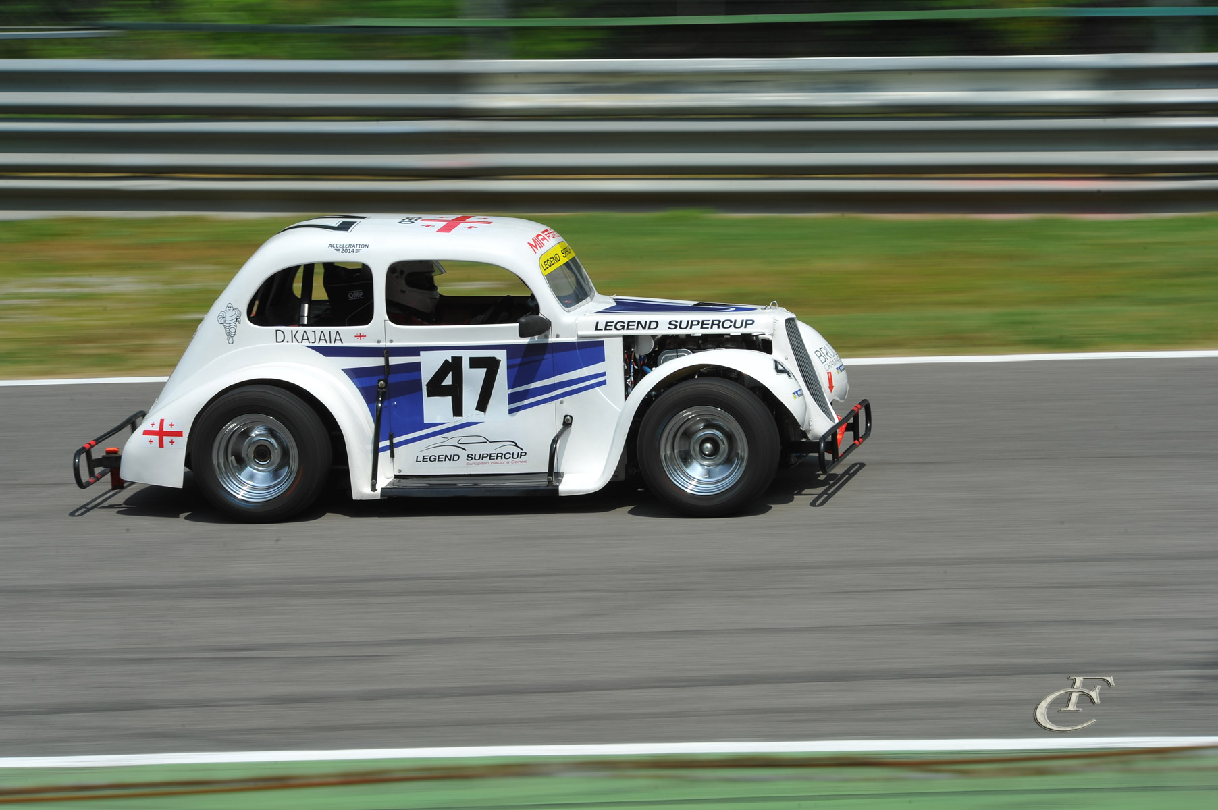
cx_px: 609
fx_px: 7438
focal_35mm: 220
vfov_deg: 6.2
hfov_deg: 9.4
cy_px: 405
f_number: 20
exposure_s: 1/125
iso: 200
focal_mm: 220
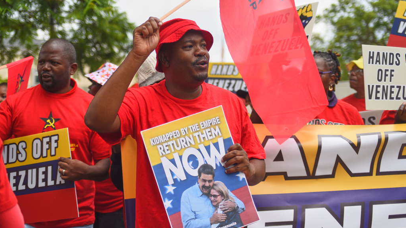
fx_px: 624
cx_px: 203
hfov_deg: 36.0
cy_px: 107
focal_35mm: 58
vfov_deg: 20.7
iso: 100
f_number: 2.8
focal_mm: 55
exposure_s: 1/1250
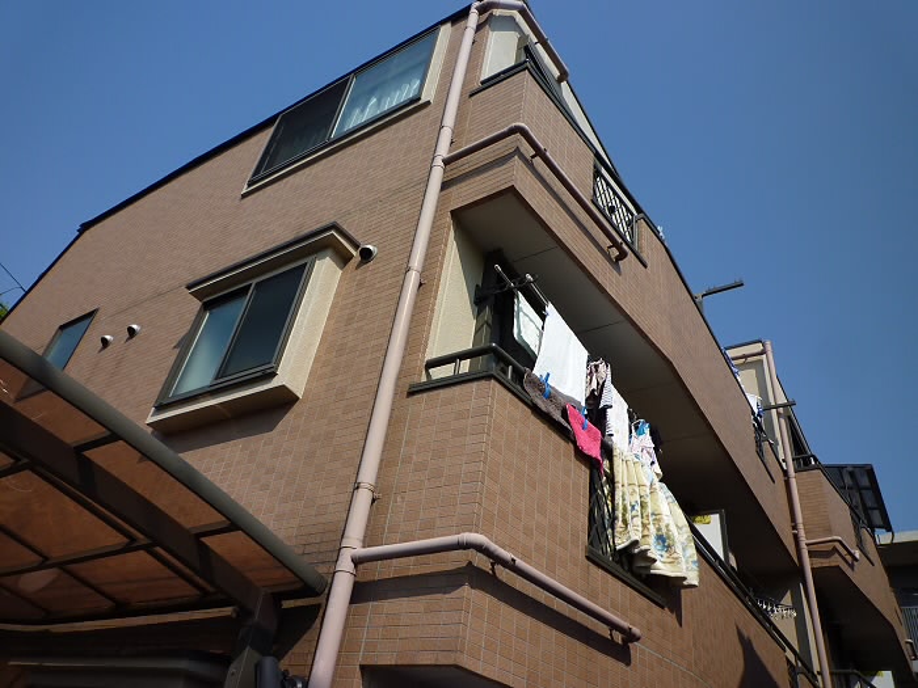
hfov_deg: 69.4
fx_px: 663
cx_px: 459
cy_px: 344
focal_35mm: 25
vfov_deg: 54.9
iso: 80
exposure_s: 1/800
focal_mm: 4.4
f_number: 4
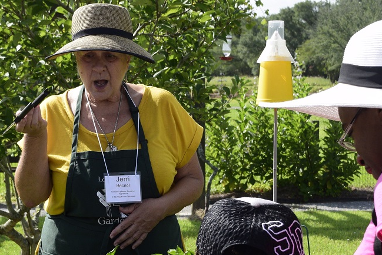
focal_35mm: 97
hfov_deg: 20.9
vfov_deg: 14.0
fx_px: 1029
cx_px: 120
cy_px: 219
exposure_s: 1/800
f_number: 7.1
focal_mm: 28
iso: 400
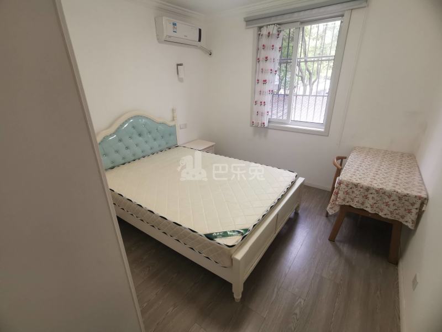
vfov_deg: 74.7
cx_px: 221
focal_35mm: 17
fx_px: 217
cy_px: 166
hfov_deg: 91.0
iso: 80
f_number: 2.2
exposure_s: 1/50
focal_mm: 2.26
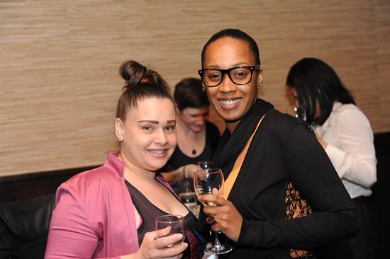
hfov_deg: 34.5
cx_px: 195
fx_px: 628
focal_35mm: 58
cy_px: 130
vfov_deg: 23.4
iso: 2500
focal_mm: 58
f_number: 3.5
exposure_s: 1/160
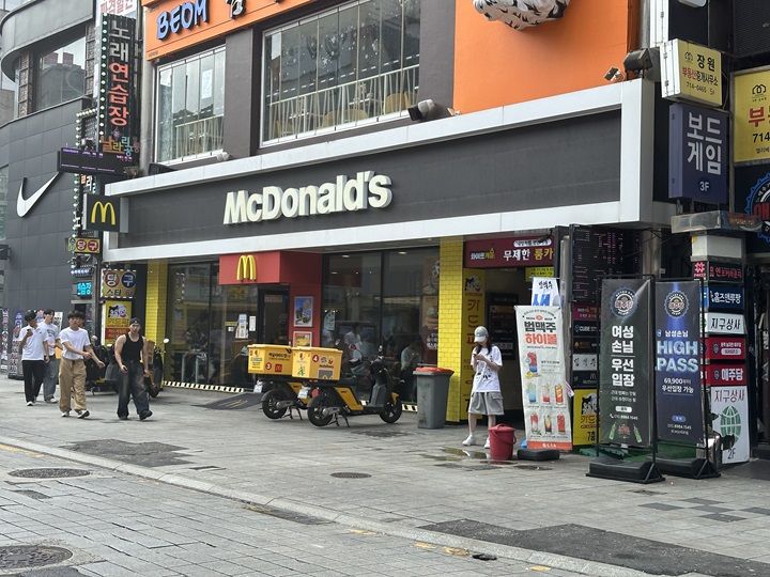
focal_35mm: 48
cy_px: 288
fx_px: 1068
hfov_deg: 39.7
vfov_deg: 30.3
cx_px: 385
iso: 64
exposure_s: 1/1145
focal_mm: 6.86
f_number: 1.78
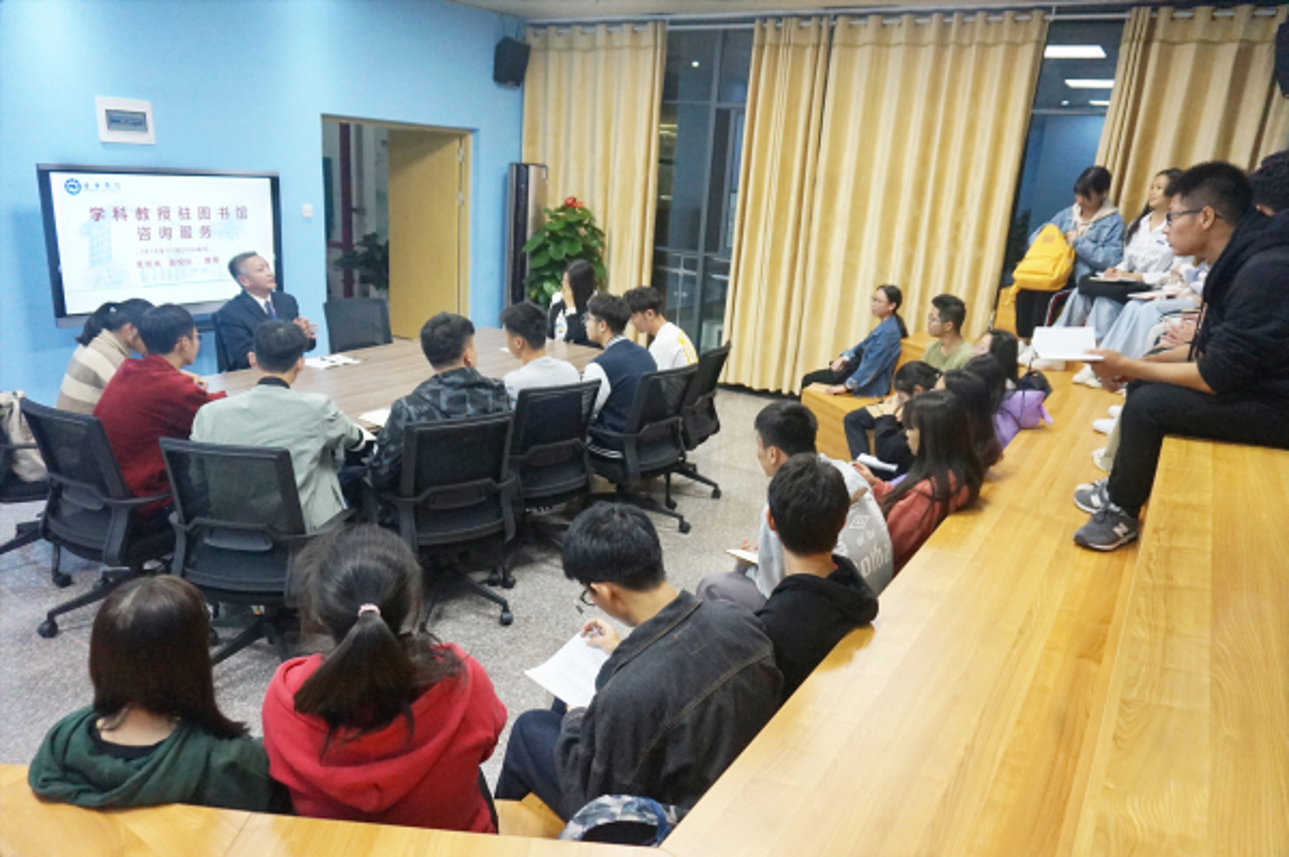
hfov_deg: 73.8
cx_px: 644
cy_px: 428
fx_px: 859
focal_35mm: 24
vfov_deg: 53.1
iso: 1600
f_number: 3.5
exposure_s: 1/160
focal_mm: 16
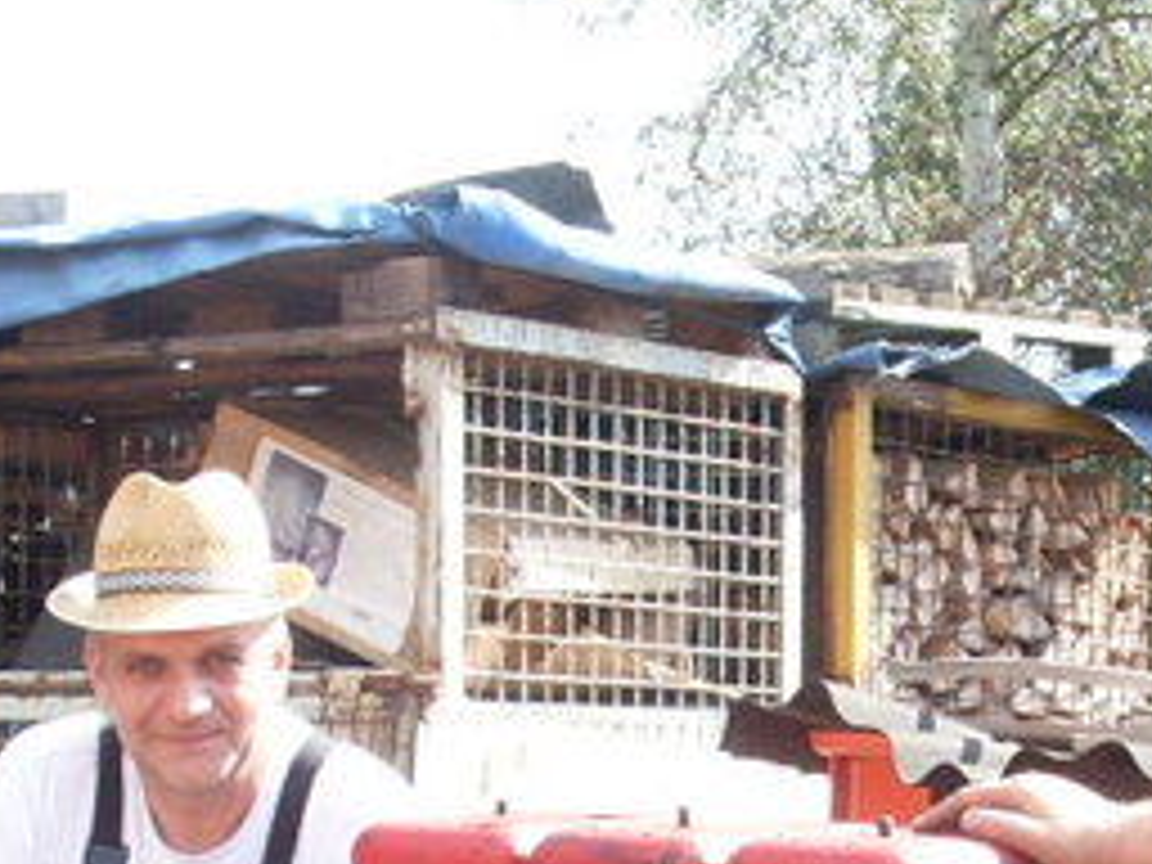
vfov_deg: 9.4
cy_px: 1318
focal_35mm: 153
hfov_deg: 12.8
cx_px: 994
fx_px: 5092
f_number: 3.1
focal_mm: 8.1
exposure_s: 1/250
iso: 80
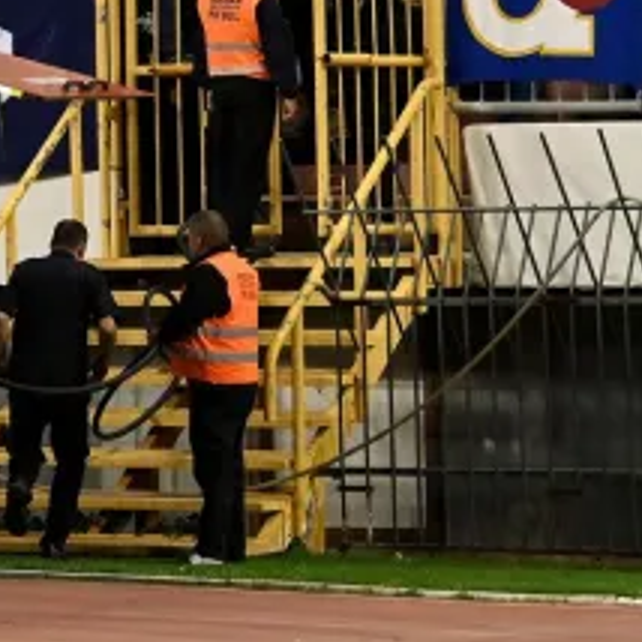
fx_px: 4742
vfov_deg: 7.7
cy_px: -74
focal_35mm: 226
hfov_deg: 7.6
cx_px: -426
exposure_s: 1/1000
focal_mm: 75
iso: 2000
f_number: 2.8
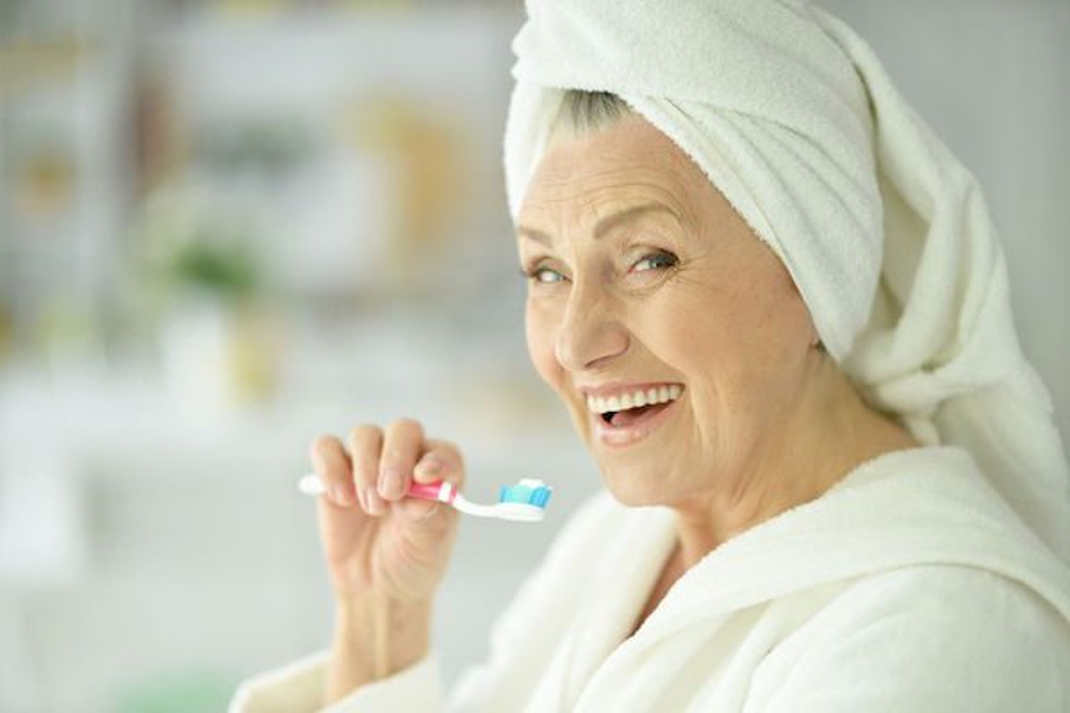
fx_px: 2526
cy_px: 356
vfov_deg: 16.1
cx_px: 535
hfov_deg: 23.9
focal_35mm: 85
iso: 2500
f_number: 1.4
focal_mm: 85
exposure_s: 1/5000
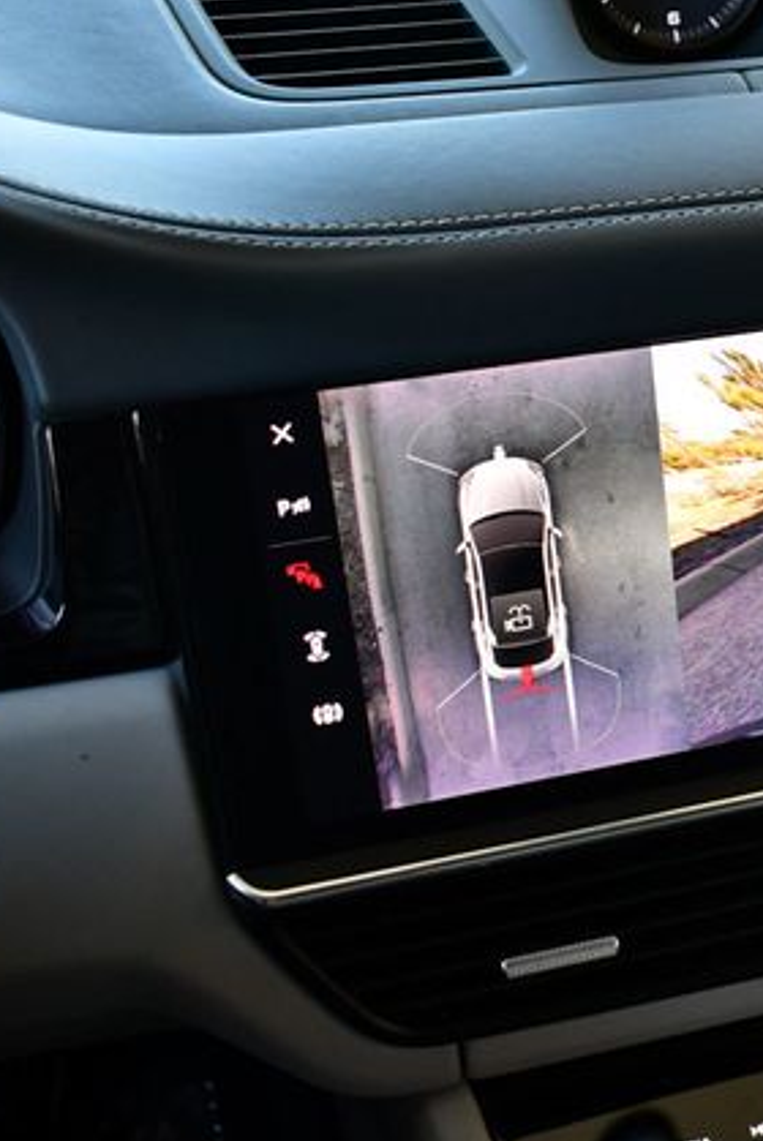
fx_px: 1746
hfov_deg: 23.5
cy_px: 572
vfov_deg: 36.2
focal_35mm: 55
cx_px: 790
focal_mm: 18
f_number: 3.5
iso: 800
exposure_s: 1/250
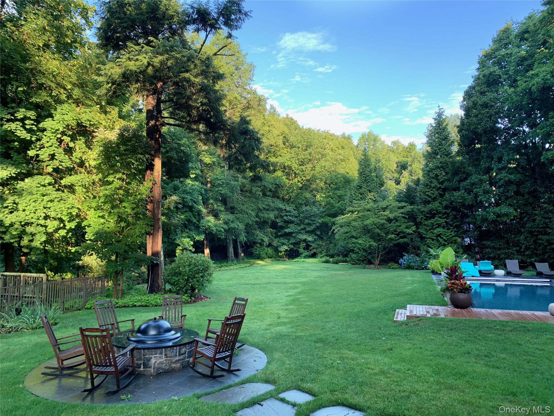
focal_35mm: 26
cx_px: 277
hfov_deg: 67.3
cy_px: 208
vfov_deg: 53.1
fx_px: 416
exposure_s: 1/122
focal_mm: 4.25
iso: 25
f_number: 1.8
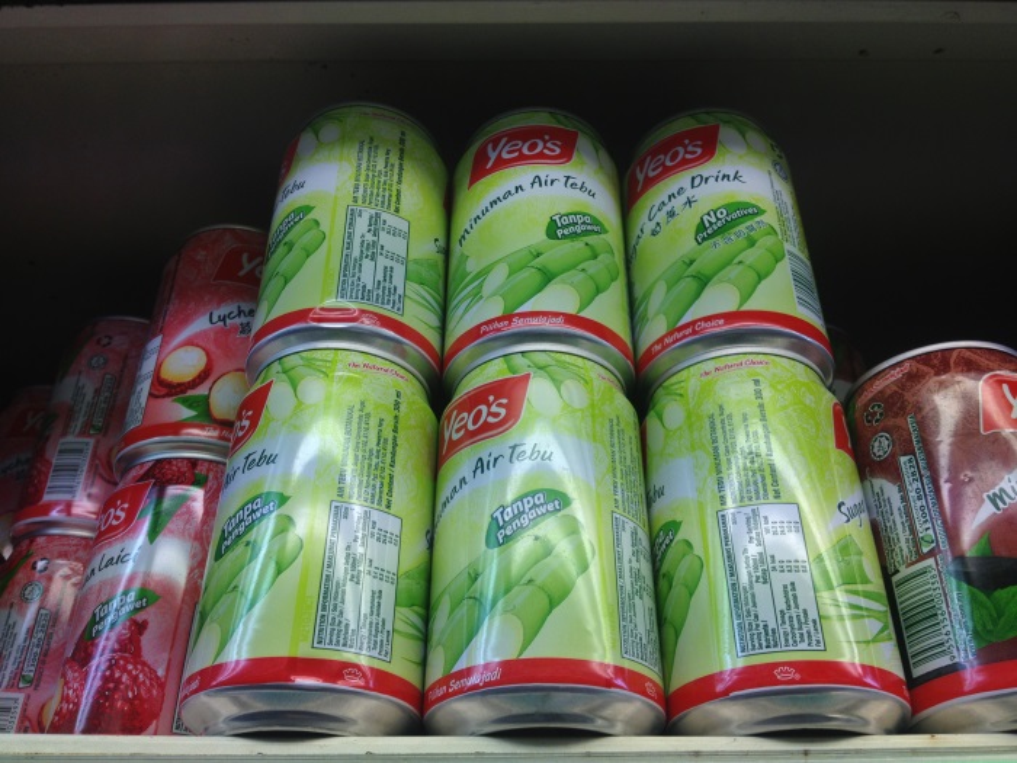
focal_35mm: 35
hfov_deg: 52.6
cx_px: 508
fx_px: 1028
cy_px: 382
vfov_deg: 40.7
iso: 50
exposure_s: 1/127
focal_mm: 4.28
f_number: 2.4
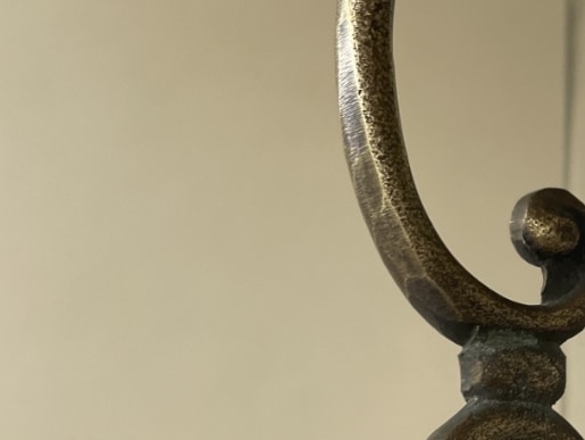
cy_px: 277
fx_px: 1032
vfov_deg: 24.0
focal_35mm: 61
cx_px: 661
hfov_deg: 28.4
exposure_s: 1/102
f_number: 1.6
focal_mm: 4.2
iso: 125
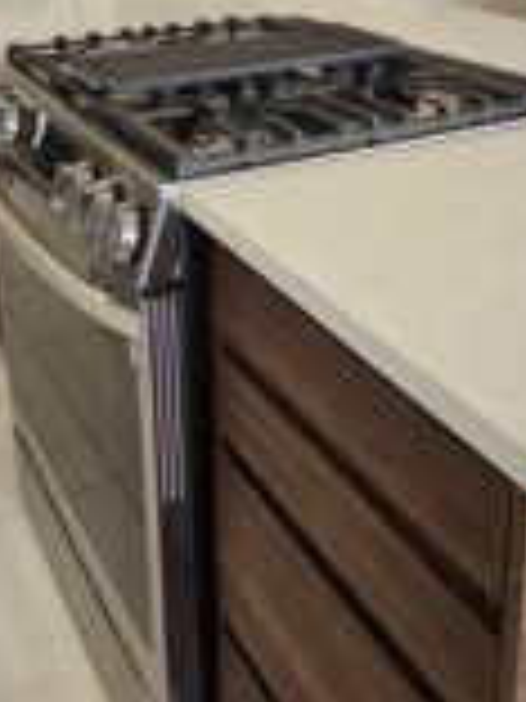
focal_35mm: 42
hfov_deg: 34.3
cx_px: 218
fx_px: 851
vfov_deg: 41.5
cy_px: 79
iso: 125
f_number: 2.2
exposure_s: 1/77
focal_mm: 2.2
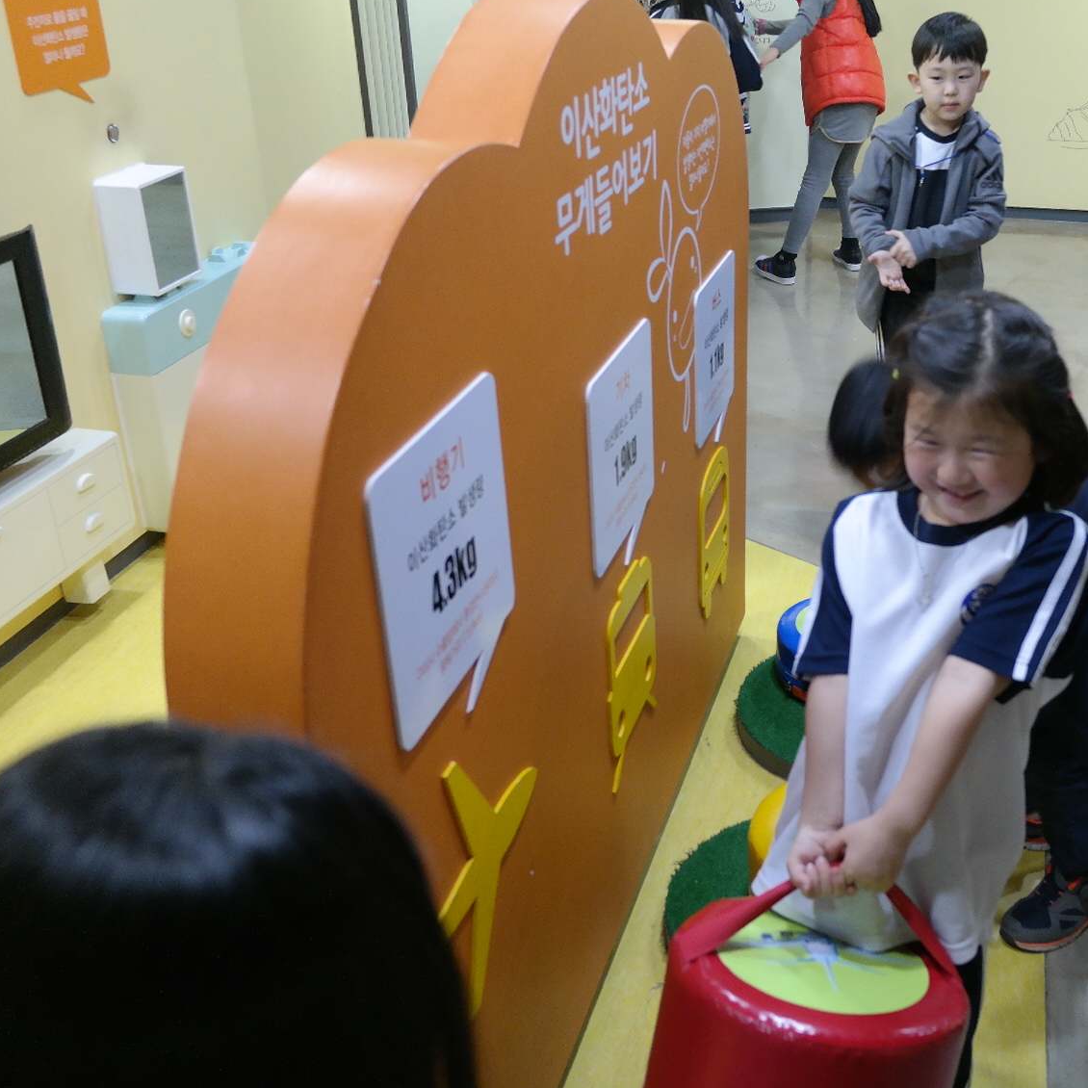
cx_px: 797
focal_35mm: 39
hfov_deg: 41.7
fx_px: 1387
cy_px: 542
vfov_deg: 42.8
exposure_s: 1/40
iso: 800
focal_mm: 20
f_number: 3.5
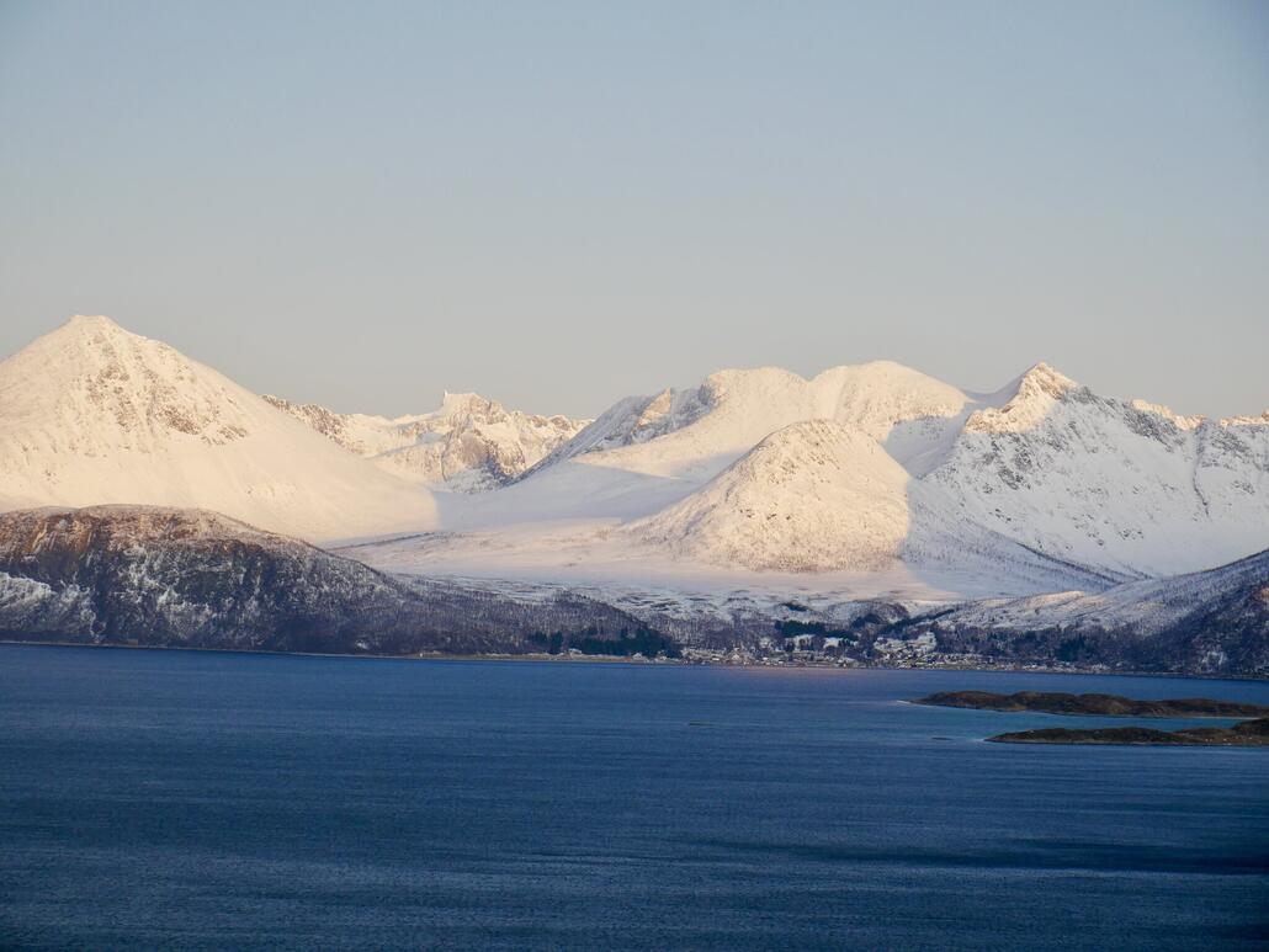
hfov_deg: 16.4
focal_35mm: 120
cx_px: 634
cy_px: 476
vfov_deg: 12.4
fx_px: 4400
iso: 200
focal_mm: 60
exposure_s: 1/250
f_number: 6.3
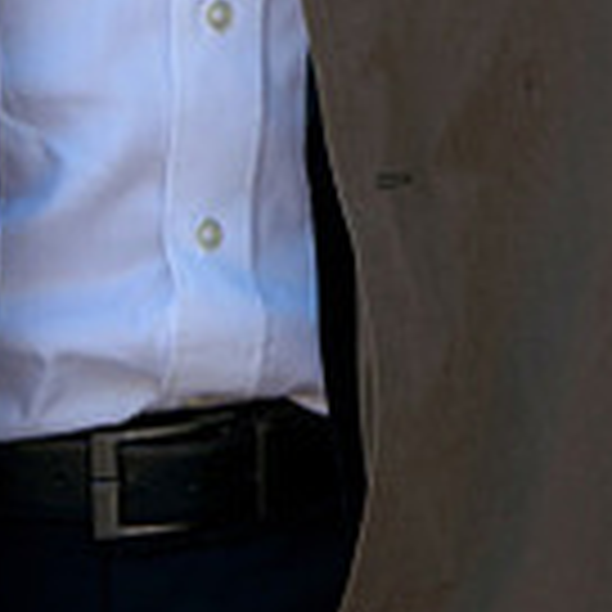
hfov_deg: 2.9
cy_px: -504
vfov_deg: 2.9
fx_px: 12221
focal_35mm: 611
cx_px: 864
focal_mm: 125
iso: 100
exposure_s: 1/125
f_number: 9
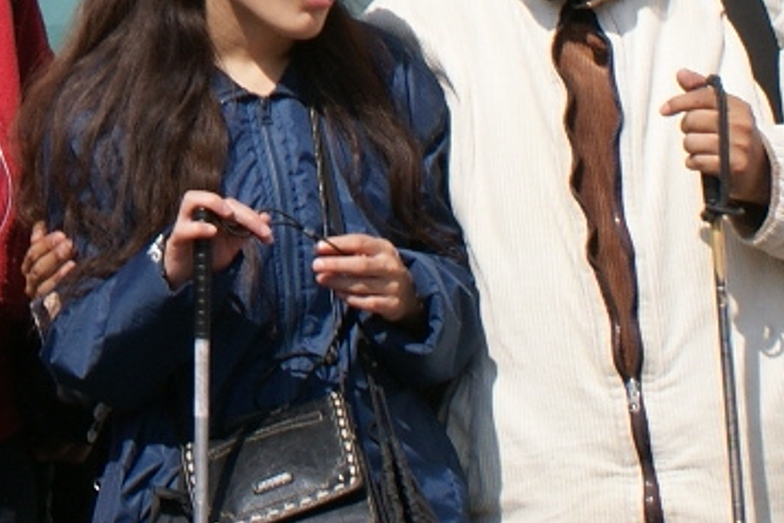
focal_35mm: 282
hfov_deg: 7.2
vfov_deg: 4.8
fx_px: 6137
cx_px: -256
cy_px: -269
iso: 100
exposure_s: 1/200
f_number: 10
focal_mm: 35
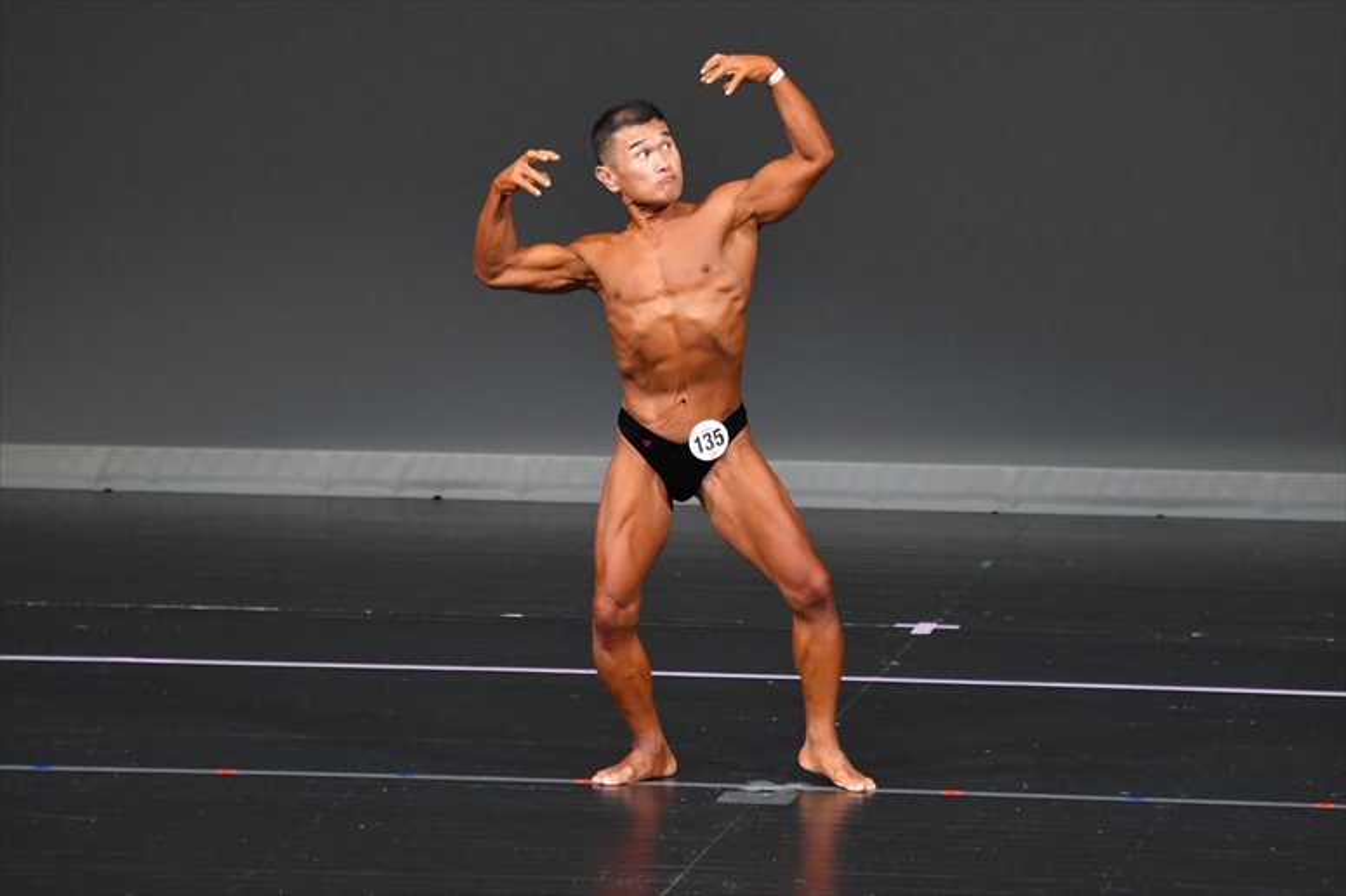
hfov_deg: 6.5
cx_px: 673
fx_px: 11772
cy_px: 448
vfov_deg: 4.4
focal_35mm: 315
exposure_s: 1/400
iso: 4000
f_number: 5.6
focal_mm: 210
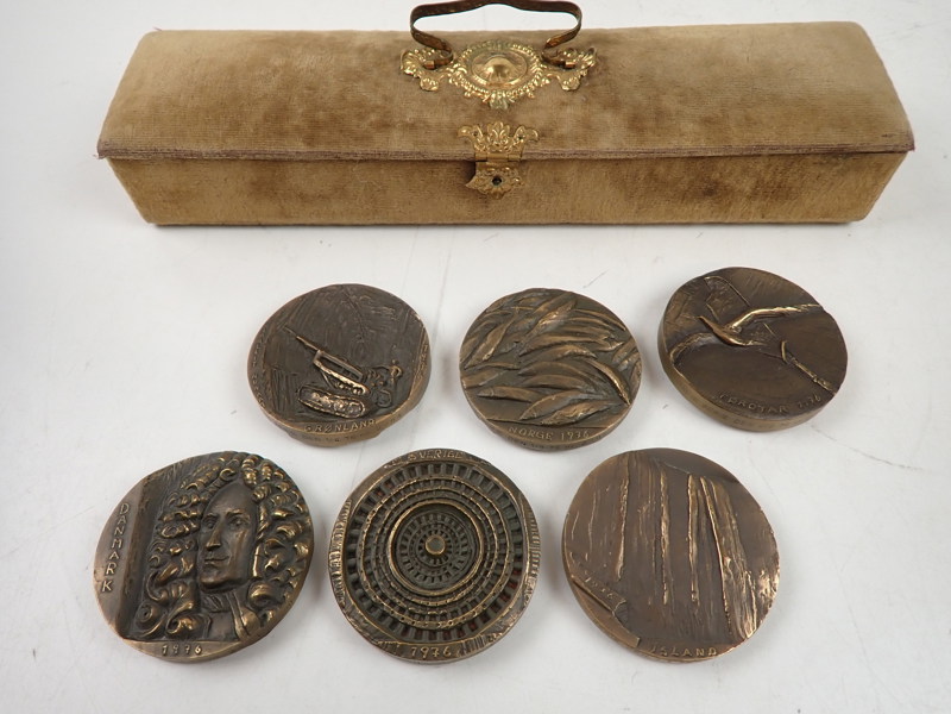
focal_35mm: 19
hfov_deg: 84.7
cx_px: 476
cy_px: 357
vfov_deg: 68.7
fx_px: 522
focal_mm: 3.33
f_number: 2
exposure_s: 1/125
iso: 200
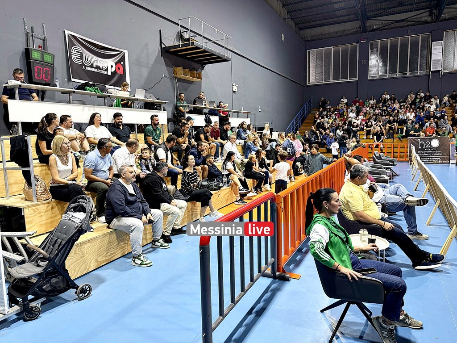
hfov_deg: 71.6
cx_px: 228
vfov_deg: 56.8
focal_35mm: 24
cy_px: 172
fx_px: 317
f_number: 1.78
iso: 160
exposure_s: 1/100
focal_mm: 6.76
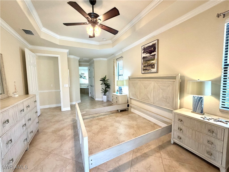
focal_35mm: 14
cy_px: 86
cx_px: 114
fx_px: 93
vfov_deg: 85.7
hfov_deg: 102.1
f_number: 2.2
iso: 160
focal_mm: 2.22
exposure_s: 1/60
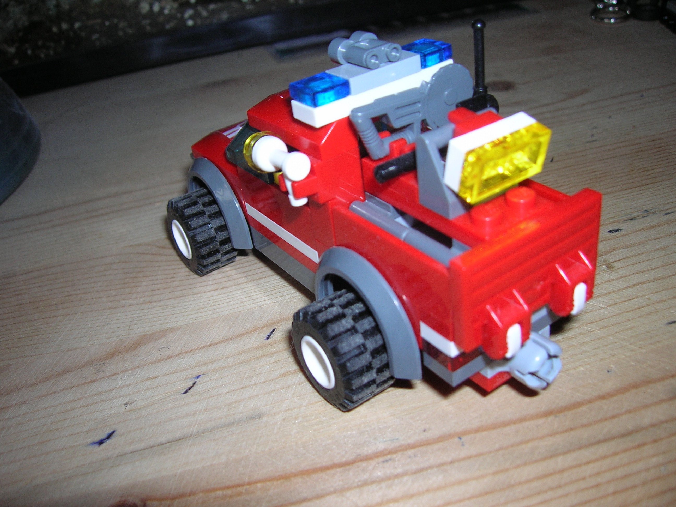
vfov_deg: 41.8
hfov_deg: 54.0
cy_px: 254
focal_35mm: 34
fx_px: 664
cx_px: 338
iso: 50
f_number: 2.9
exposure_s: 1/60.1
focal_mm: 5.7
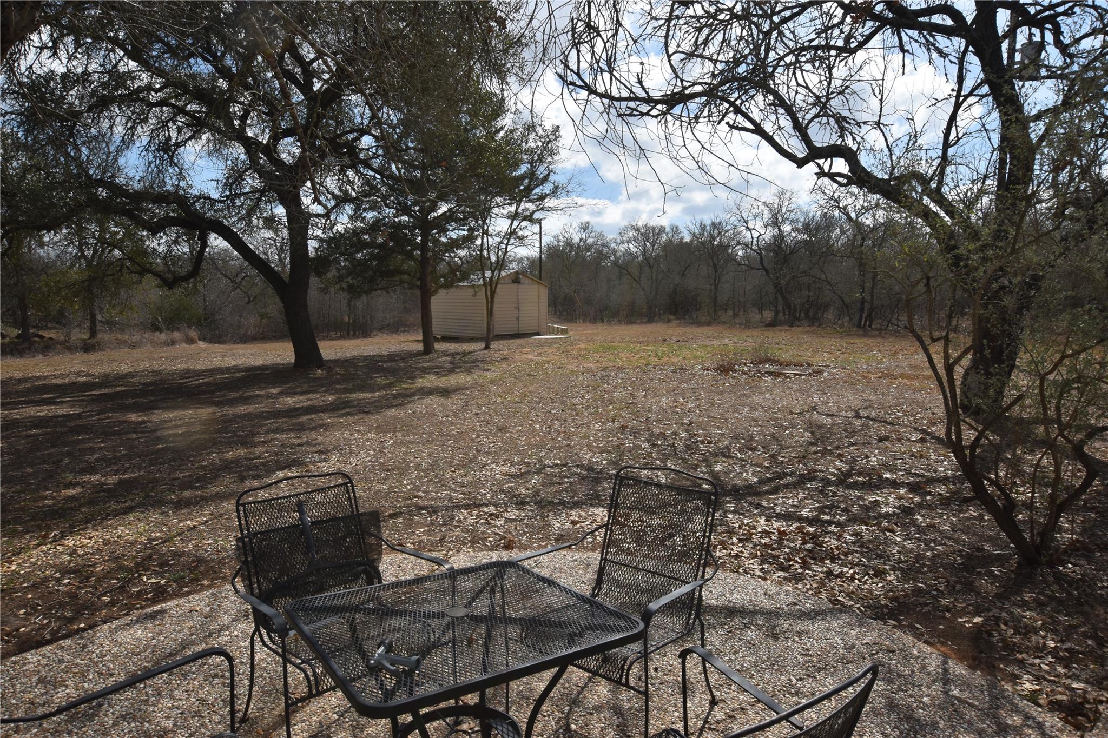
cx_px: 554
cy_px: 369
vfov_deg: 59.5
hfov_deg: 81.2
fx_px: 646
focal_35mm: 21
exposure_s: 1/200
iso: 100
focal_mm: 14
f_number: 13
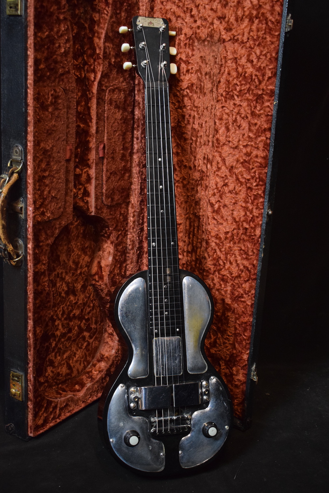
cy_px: 246
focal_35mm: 46
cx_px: 164
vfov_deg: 42.3
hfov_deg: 28.9
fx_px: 637
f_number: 4.2
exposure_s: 1/30
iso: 2500
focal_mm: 31
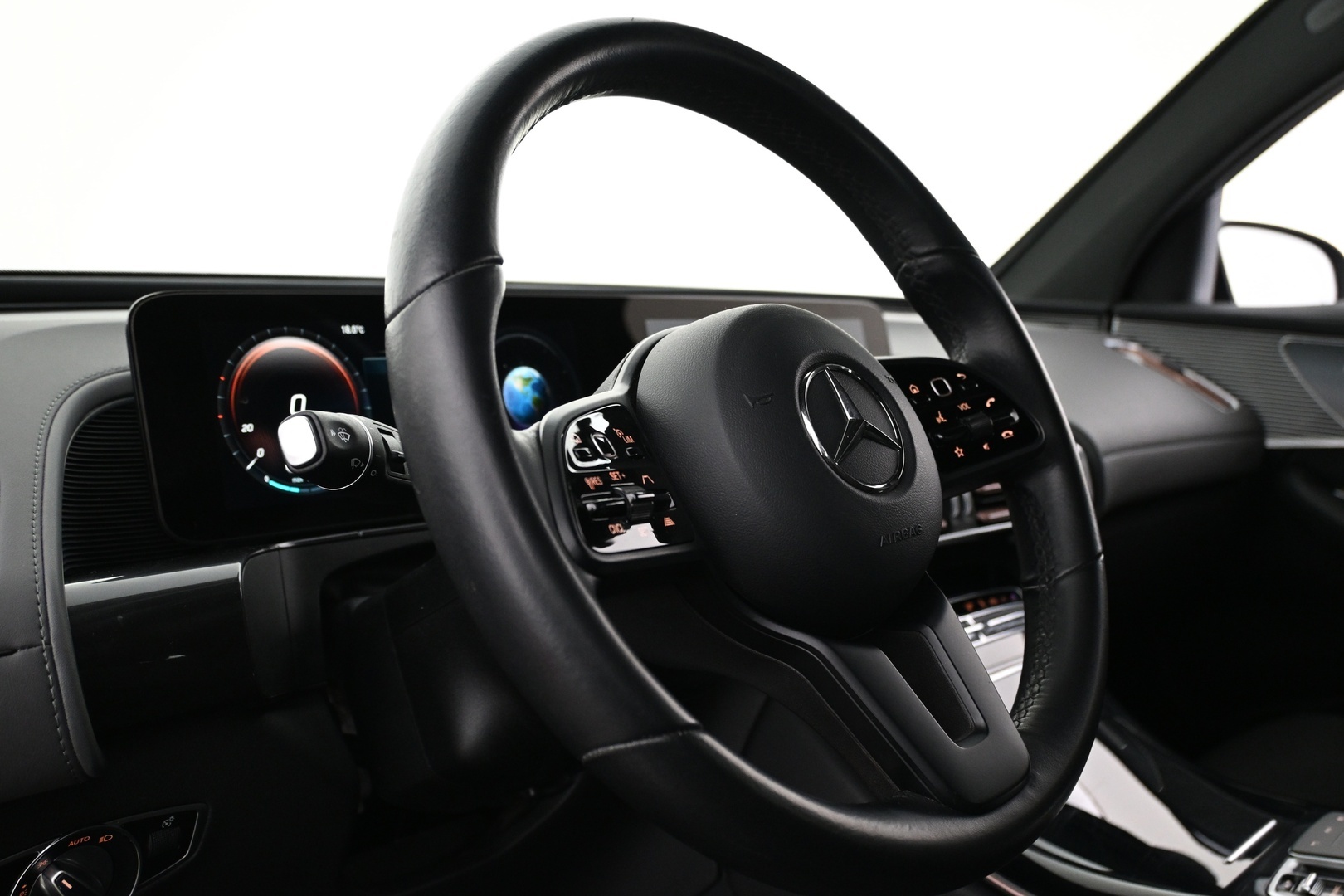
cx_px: 672
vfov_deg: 39.1
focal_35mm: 34
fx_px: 1260
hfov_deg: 56.1
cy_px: 448
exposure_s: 1/20
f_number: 4
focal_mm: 22.5
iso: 1600
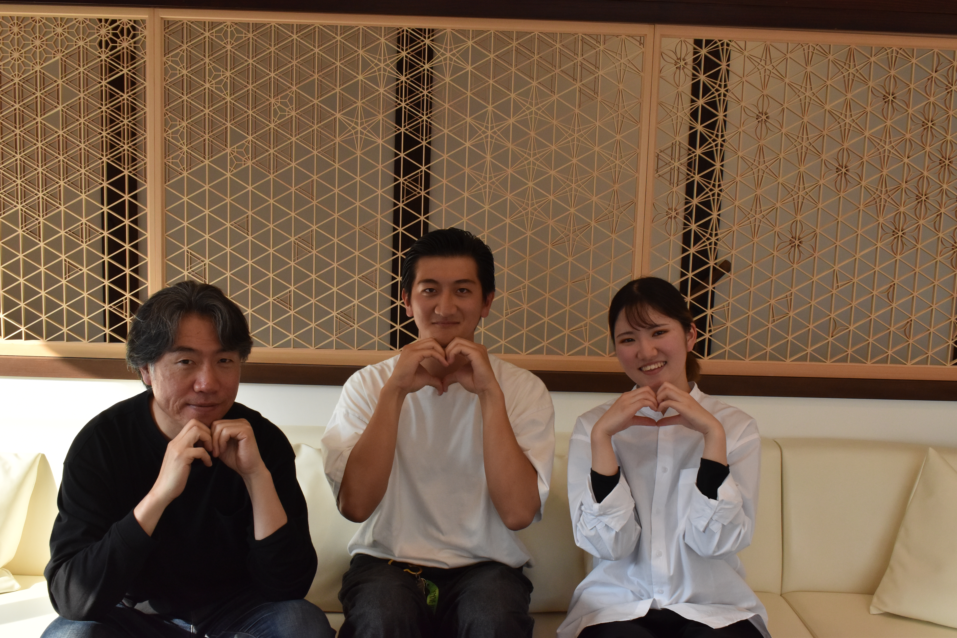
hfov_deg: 46.4
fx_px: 1116
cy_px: 319
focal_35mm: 42
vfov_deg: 31.9
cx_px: 478
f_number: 10
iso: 1000
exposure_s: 1/400
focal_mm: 28
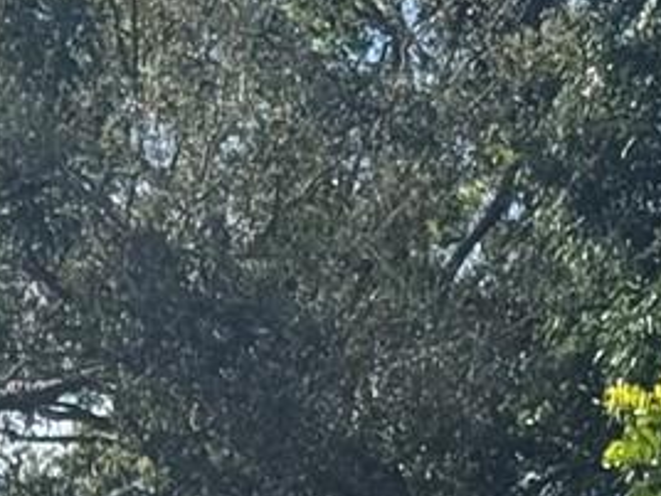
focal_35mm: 287
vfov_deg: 5.0
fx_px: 5480
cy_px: 1147
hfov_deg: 6.7
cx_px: -728
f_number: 1.78
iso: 64
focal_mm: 6.76
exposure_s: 1/4049
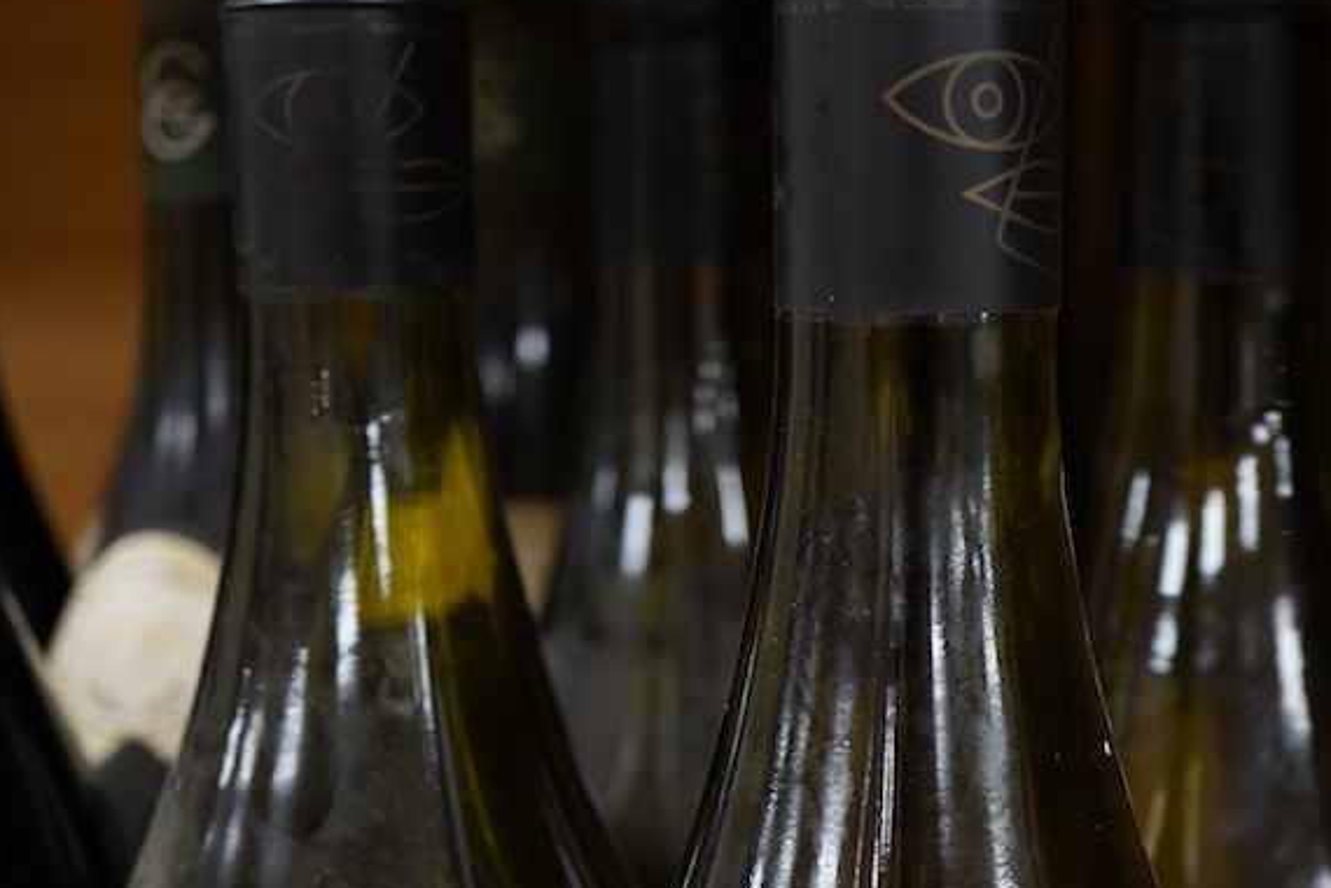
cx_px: 782
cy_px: 631
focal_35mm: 71
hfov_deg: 28.4
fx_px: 2625
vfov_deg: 19.1
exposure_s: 1/125
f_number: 5.6
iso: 1250
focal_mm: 30
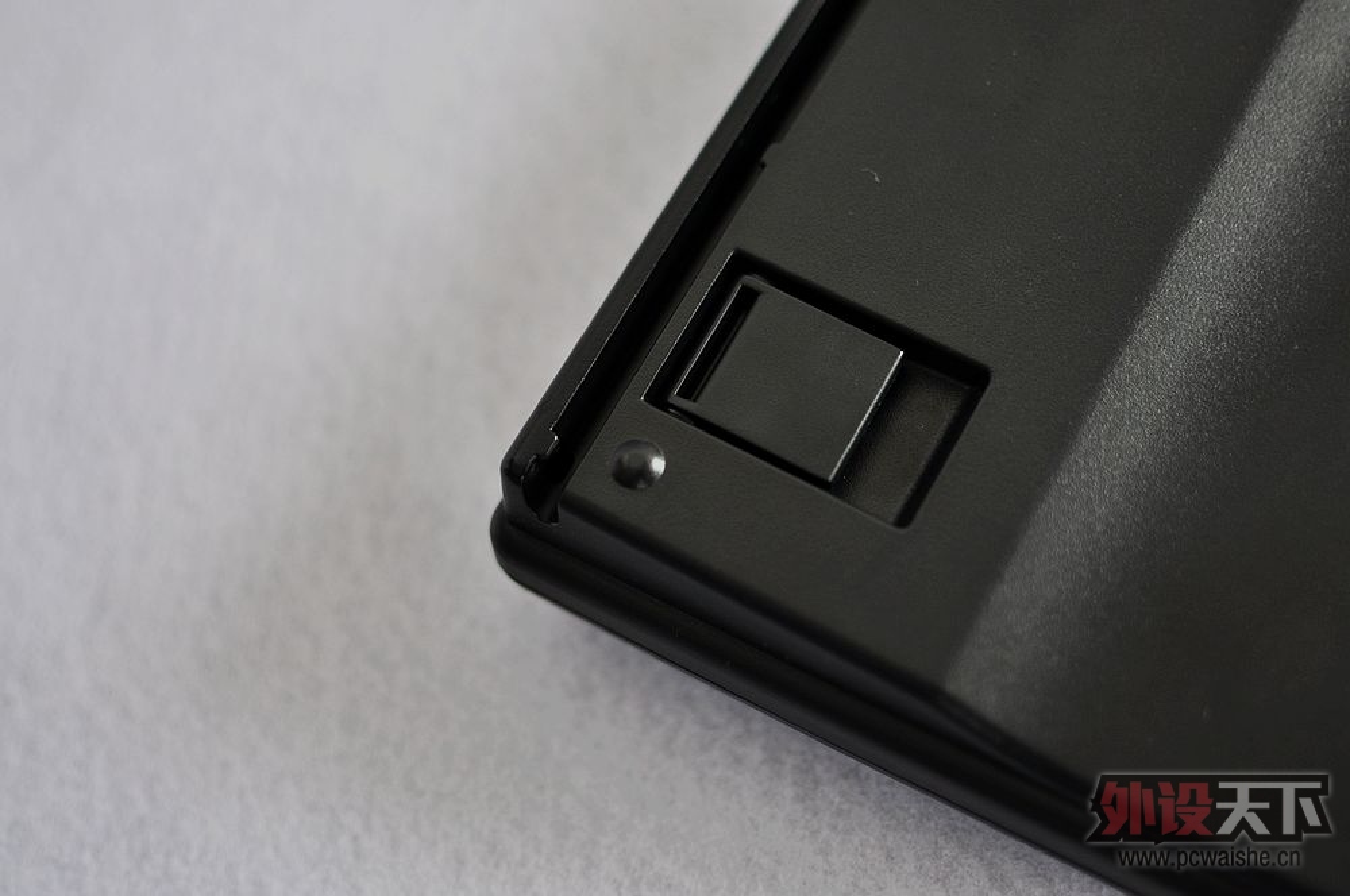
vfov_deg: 25.7
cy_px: 448
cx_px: 675
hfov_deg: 37.9
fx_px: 1966
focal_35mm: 52
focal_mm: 35
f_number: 1.8
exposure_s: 1/80
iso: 200
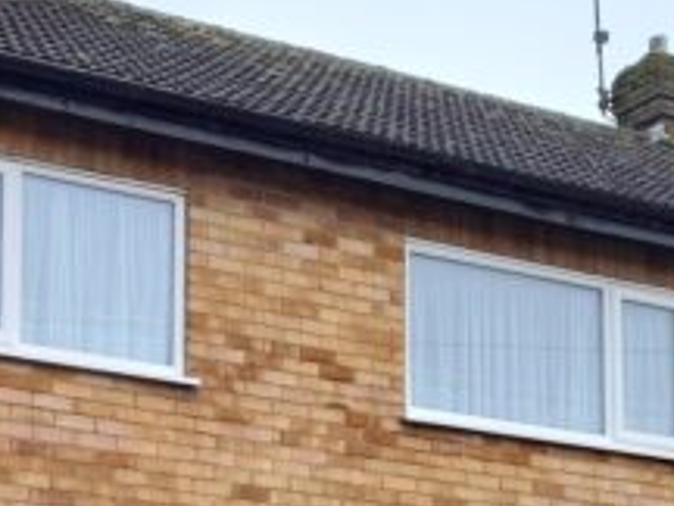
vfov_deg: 15.5
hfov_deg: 20.8
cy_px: 715
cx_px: -84
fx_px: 1733
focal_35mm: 89
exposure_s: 1/60
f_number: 2
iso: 20
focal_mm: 4.6
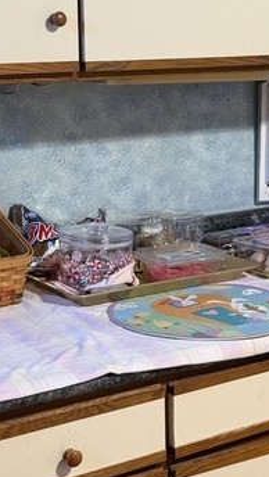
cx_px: 183
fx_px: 1038
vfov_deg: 25.8
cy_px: 190
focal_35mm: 82
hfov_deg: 14.7
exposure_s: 1/60
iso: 160
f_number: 1.78
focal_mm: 6.76
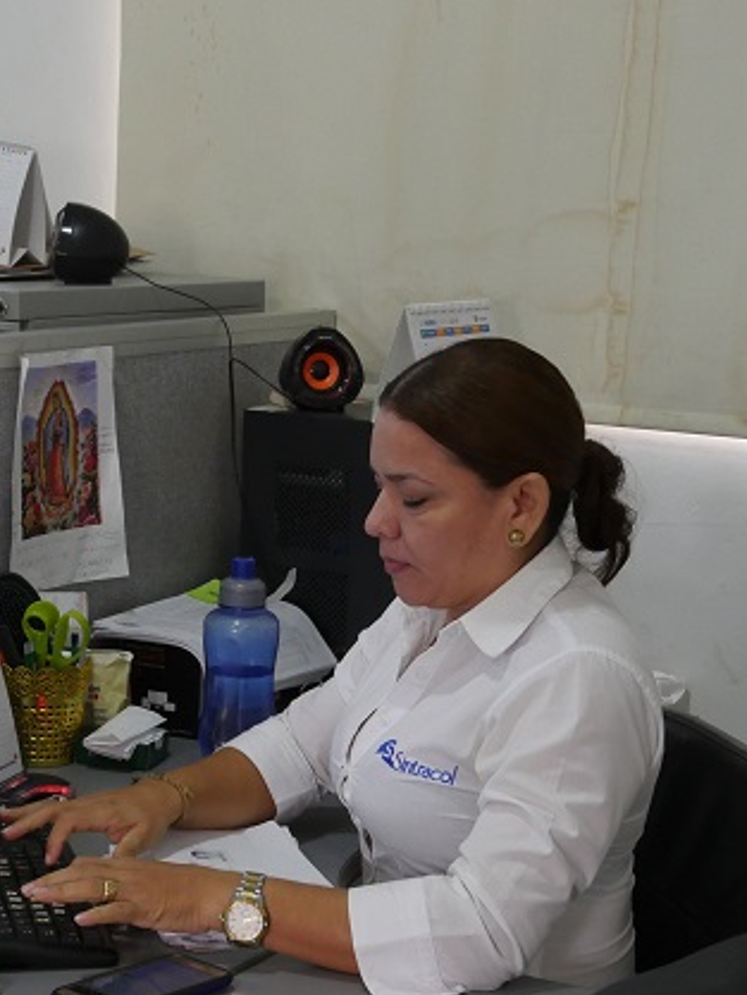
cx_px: 279
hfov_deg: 19.4
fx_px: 2186
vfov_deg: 25.6
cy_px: 589
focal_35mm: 76
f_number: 4.5
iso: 1250
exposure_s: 1/60
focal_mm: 22
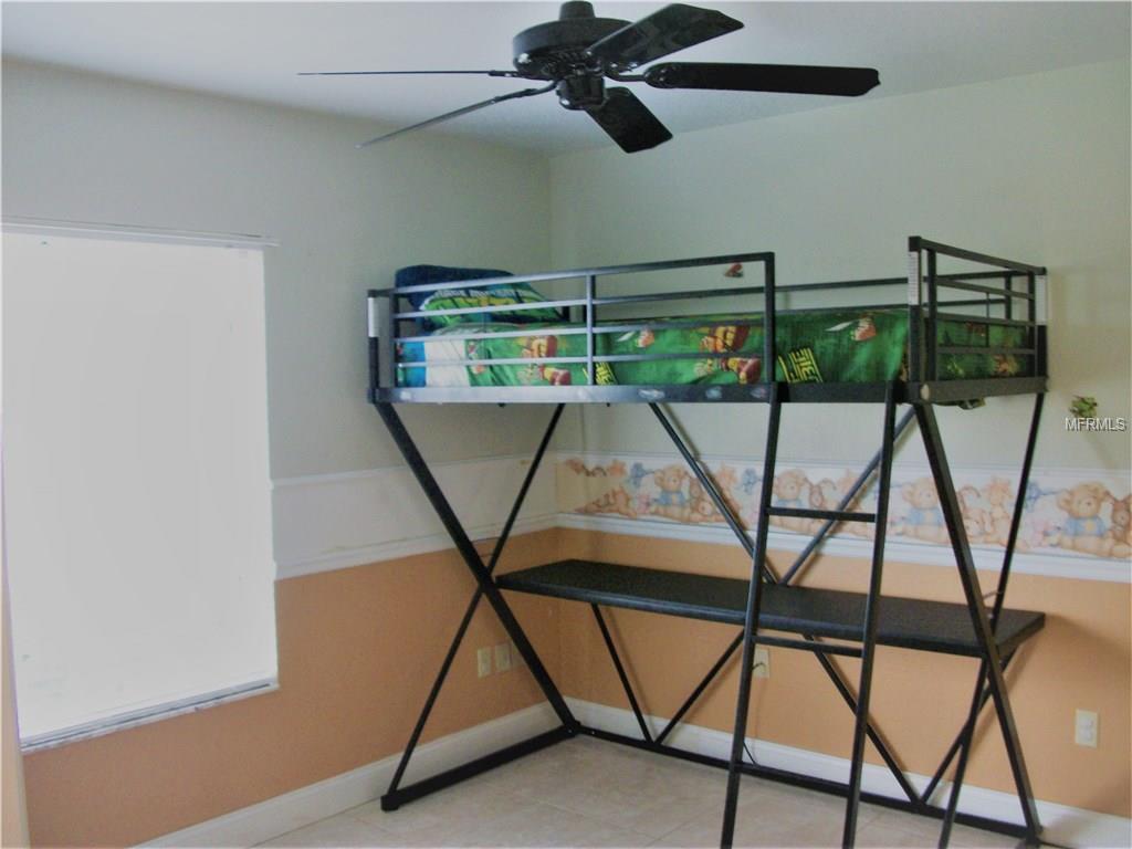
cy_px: 424
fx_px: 1046
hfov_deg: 56.8
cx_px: 566
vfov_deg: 44.2
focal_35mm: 32
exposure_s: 1/20
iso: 160
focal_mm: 5.7
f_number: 2.9
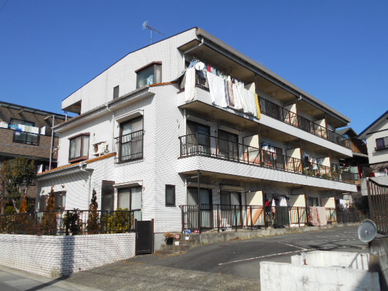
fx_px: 336
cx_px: 194
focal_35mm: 30
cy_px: 146
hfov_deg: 60.0
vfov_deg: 46.8
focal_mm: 5.1
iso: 80
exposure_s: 1/1250
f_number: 3.4
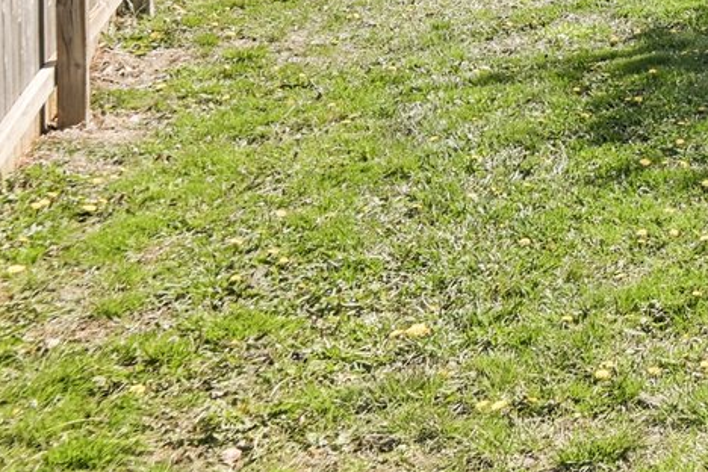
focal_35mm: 70
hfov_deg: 18.6
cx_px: 1416
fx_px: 1377
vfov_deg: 17.1
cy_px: -290
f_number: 8
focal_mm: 16
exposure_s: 1/200
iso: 100
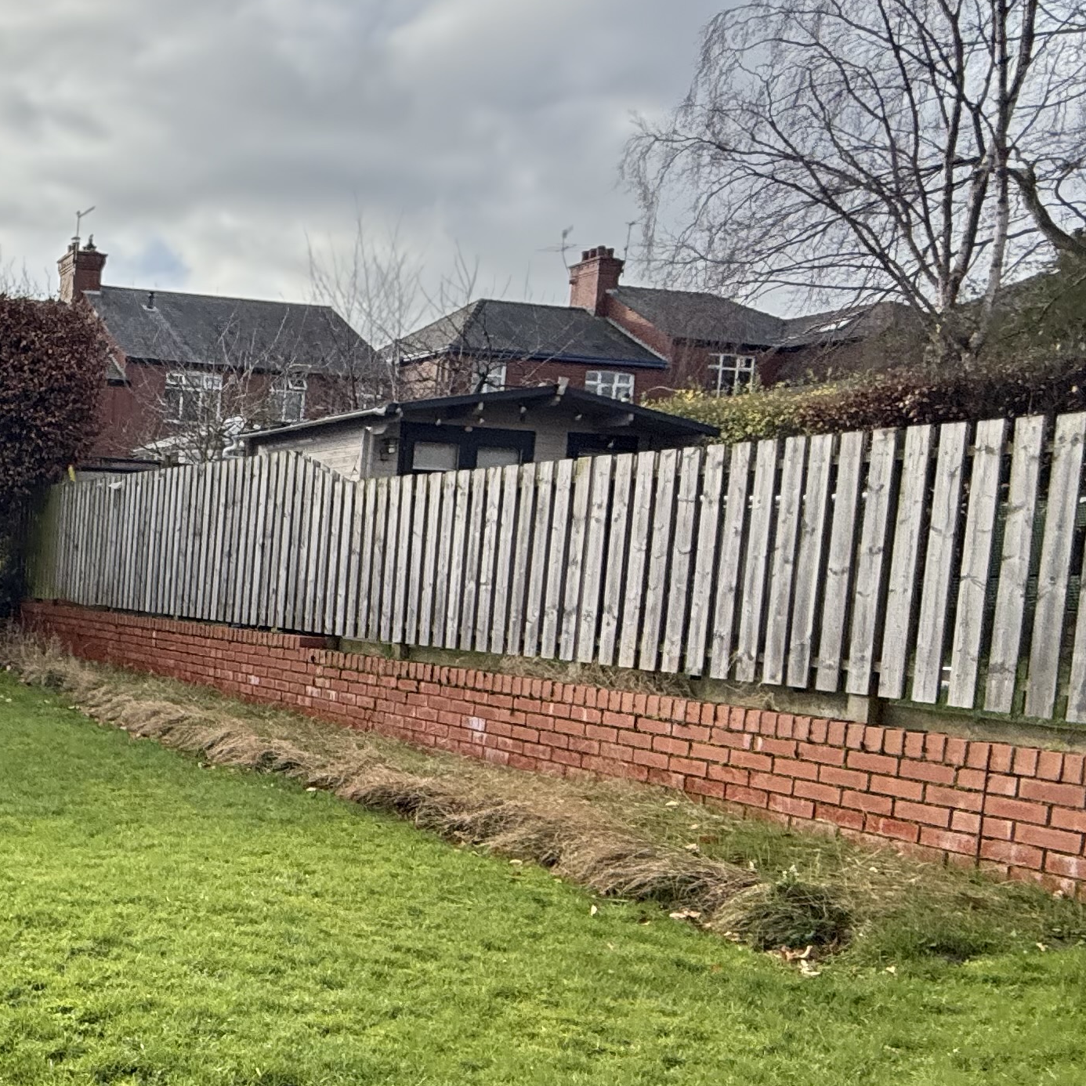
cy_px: 638
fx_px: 1278
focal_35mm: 36
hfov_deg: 35.9
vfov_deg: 45.9
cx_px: -218
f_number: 2.2
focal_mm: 2.22
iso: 50
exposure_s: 1/613
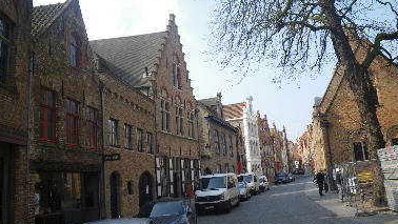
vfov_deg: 37.8
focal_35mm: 31
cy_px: 110
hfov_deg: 62.6
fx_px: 327
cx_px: 199
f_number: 4.2
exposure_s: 1/160
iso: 50
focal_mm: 5
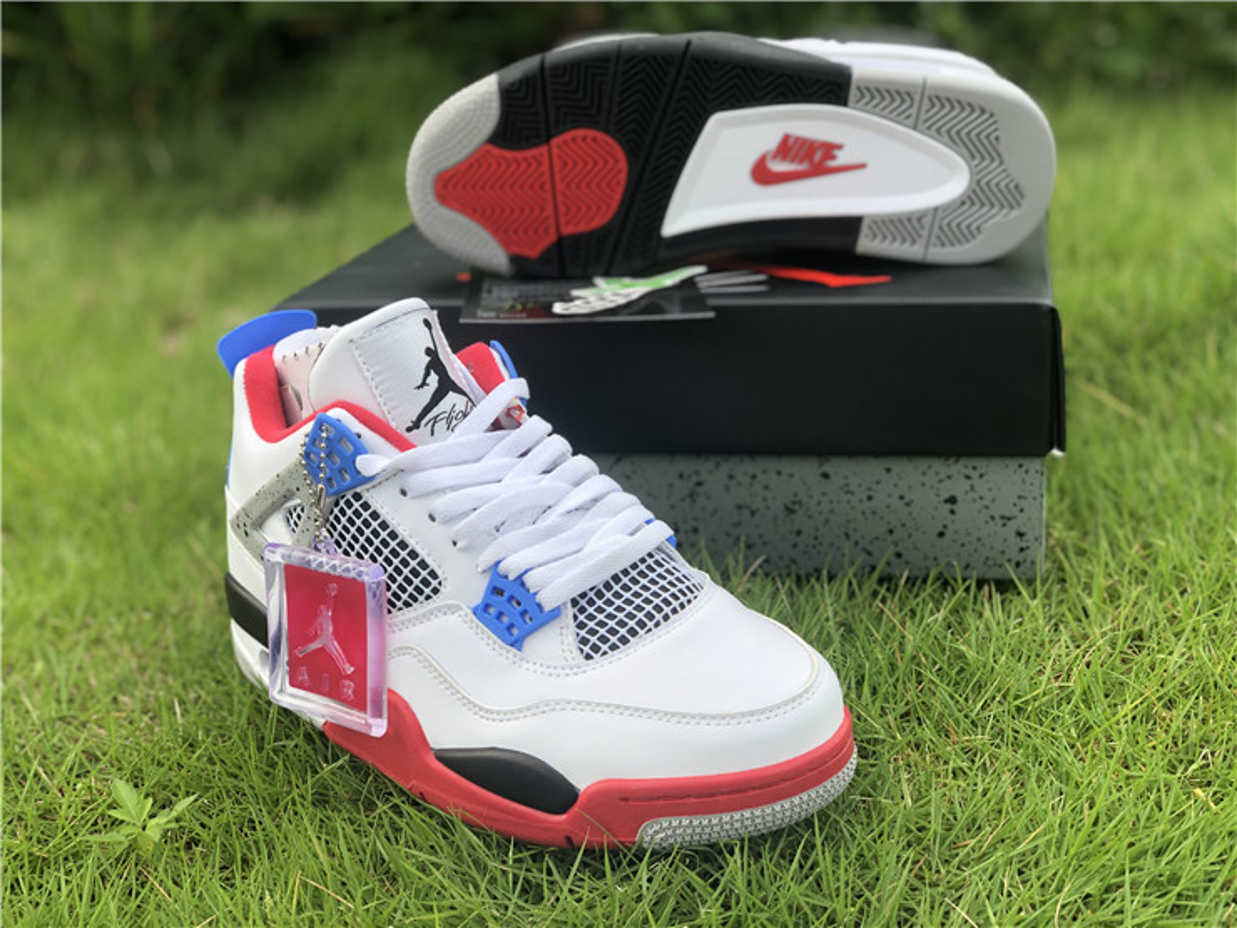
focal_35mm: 52
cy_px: 464
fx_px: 1858
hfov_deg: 36.8
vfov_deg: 28.0
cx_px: 618
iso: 16
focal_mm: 6
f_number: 2.4
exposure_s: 1/187
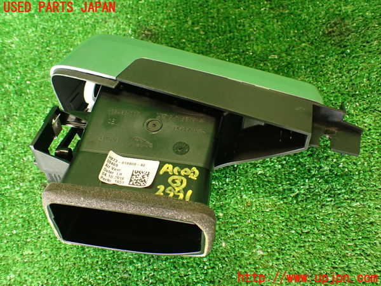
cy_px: 143
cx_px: 190
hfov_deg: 56.8
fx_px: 352
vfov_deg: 44.2
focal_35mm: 32
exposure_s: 1/30
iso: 320
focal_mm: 5.79
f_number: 2.4
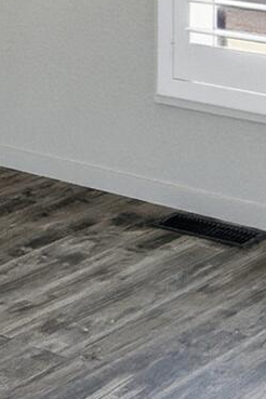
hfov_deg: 10.5
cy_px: -262
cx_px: 28
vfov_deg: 14.3
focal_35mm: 130
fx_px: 1441
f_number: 8
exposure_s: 1/1250
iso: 1000
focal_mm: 16
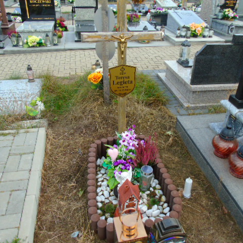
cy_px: 121
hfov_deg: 54.0
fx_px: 238
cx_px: 123
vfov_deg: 54.0
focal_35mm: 30
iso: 80
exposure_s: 1/125
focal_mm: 4.4
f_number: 3.4
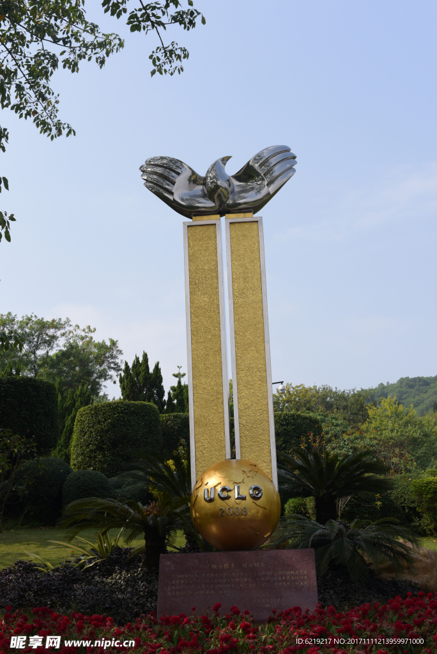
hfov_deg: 27.0
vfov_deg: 39.6
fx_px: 909
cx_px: 218
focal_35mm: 50
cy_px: 327
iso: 200
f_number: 9
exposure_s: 1/500
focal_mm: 50
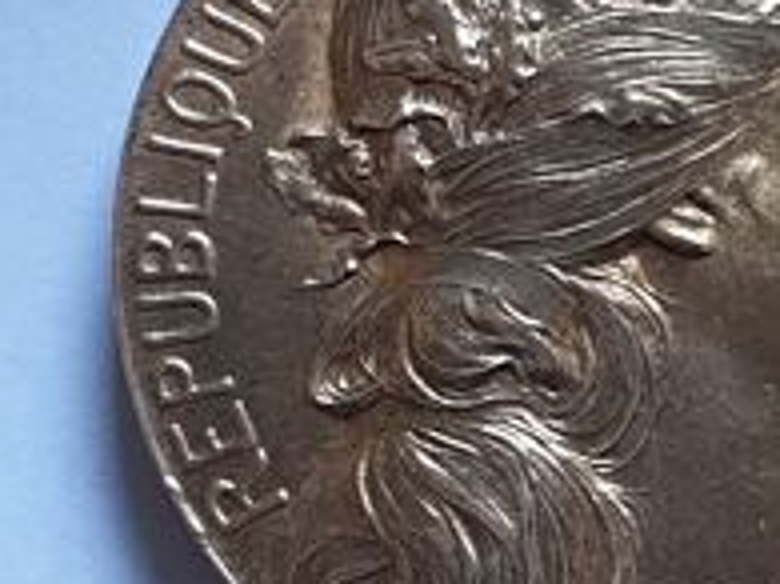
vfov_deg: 22.9
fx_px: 1441
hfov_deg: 29.1
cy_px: 236
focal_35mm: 64
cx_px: 700
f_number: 2.4
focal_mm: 4.3
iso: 200
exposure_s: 1/50
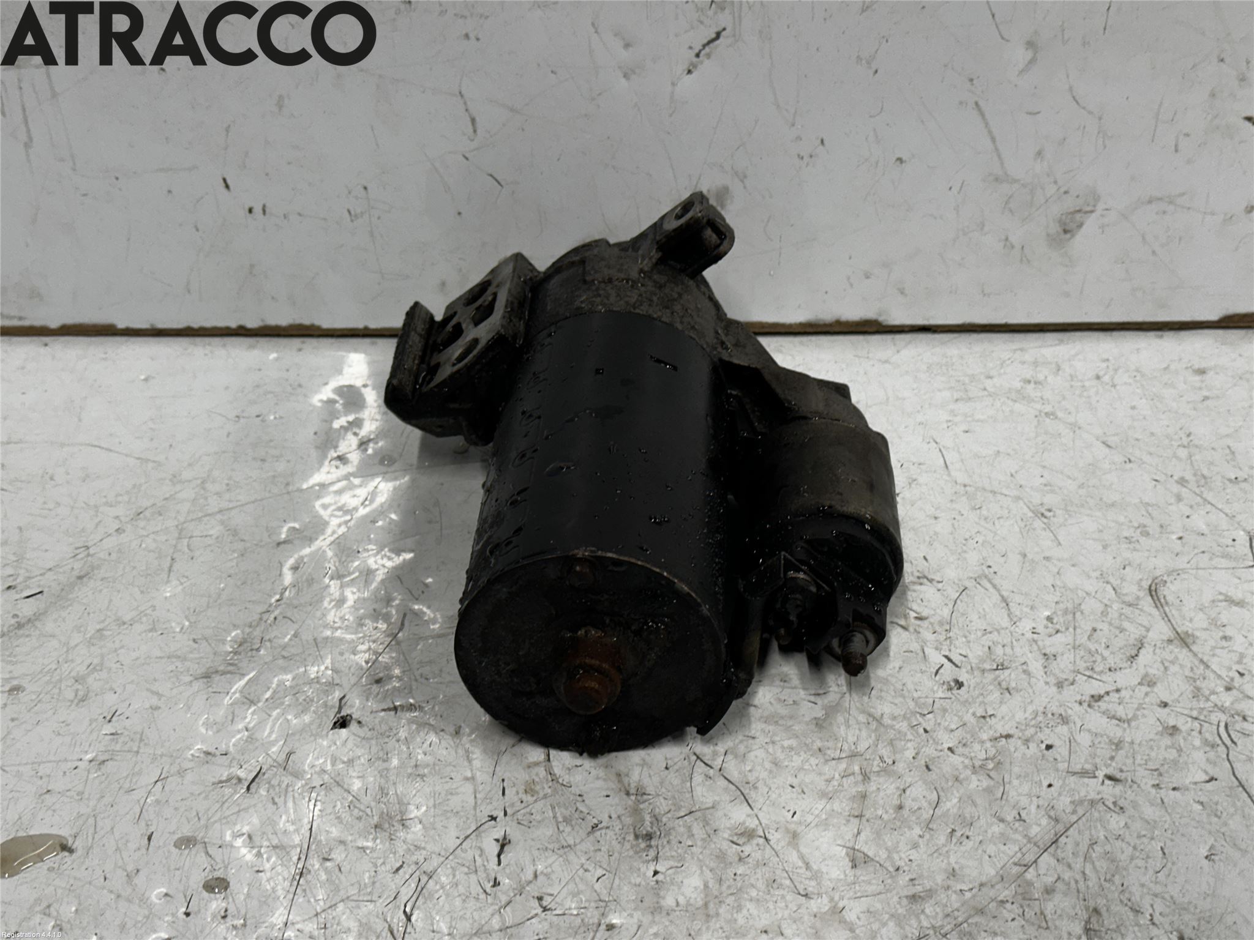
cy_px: 470
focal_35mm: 48
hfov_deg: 39.7
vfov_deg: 30.3
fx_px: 1739
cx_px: 627
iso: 80
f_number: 1.78
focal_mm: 6.86
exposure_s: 1/50
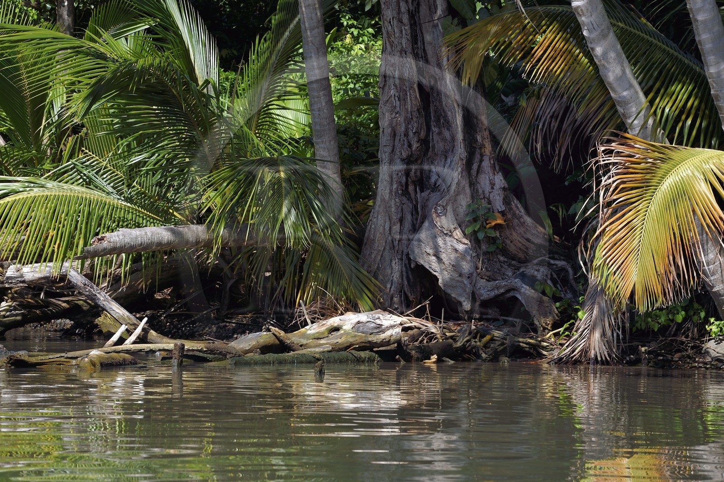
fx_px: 3416
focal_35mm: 170
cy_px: 241
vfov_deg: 8.1
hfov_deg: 12.1
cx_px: 362
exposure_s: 1/200
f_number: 10
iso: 200
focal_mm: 170
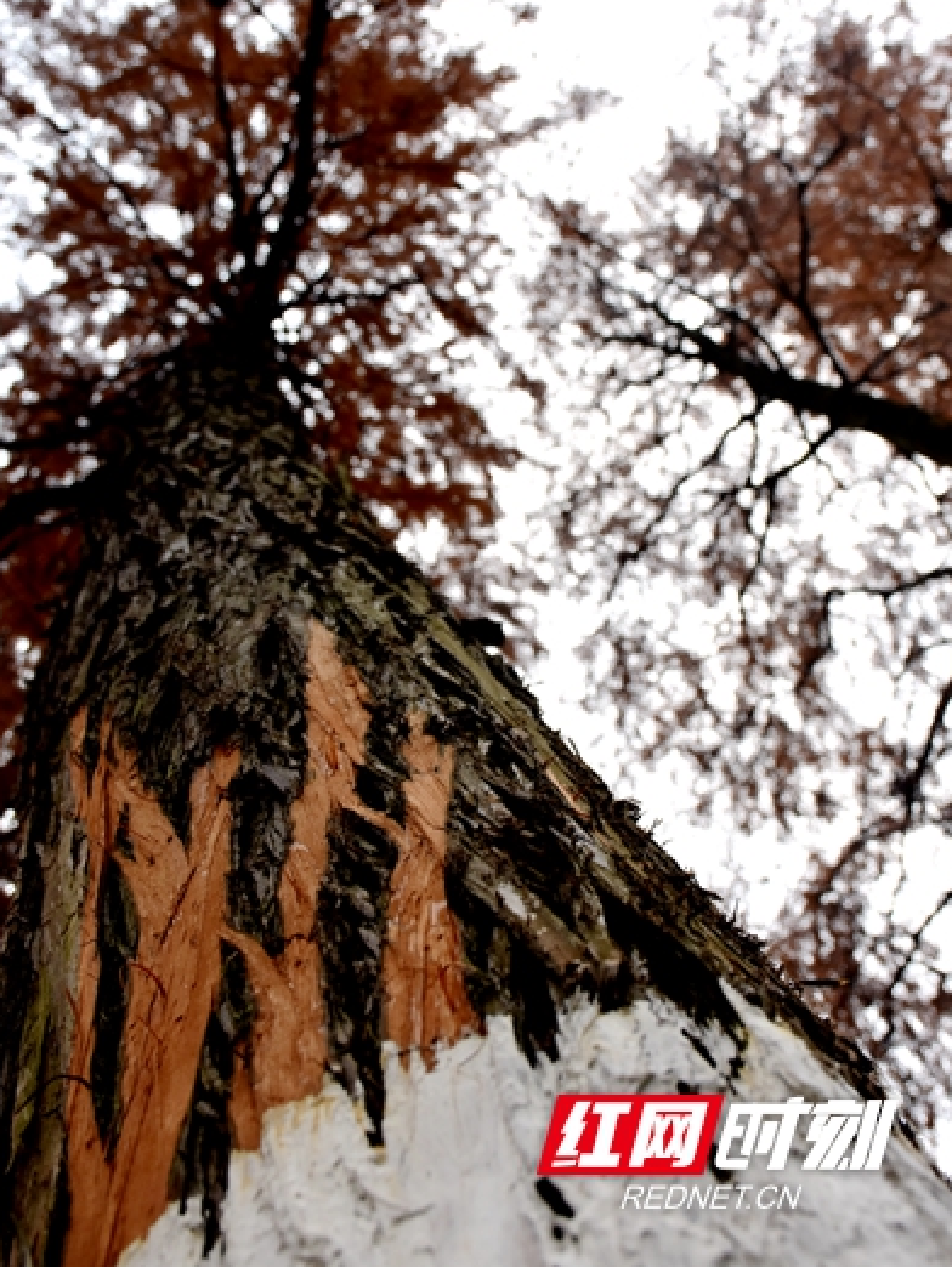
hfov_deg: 27.5
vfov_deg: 36.1
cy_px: 556
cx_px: 483
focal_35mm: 53
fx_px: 1942
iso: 500
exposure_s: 1/200
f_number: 7.1
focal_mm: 32
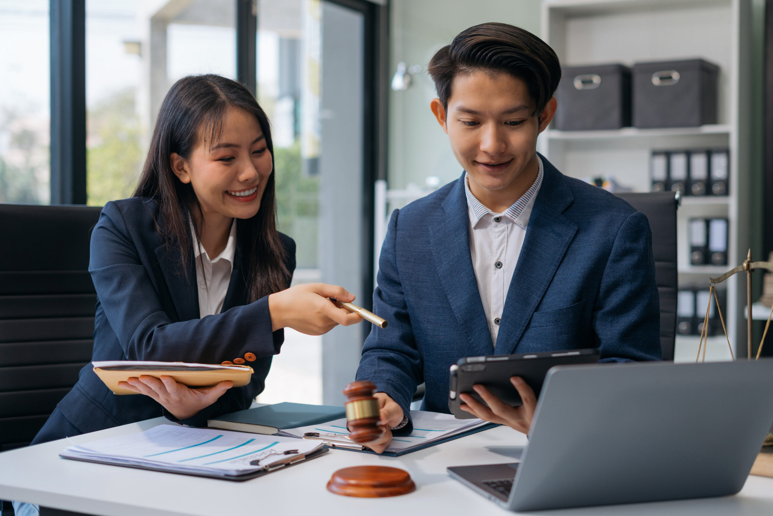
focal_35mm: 50
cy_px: 258
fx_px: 1074
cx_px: 386
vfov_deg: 27.0
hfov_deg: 39.6
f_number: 2.5
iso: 250
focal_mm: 50
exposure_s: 1/200
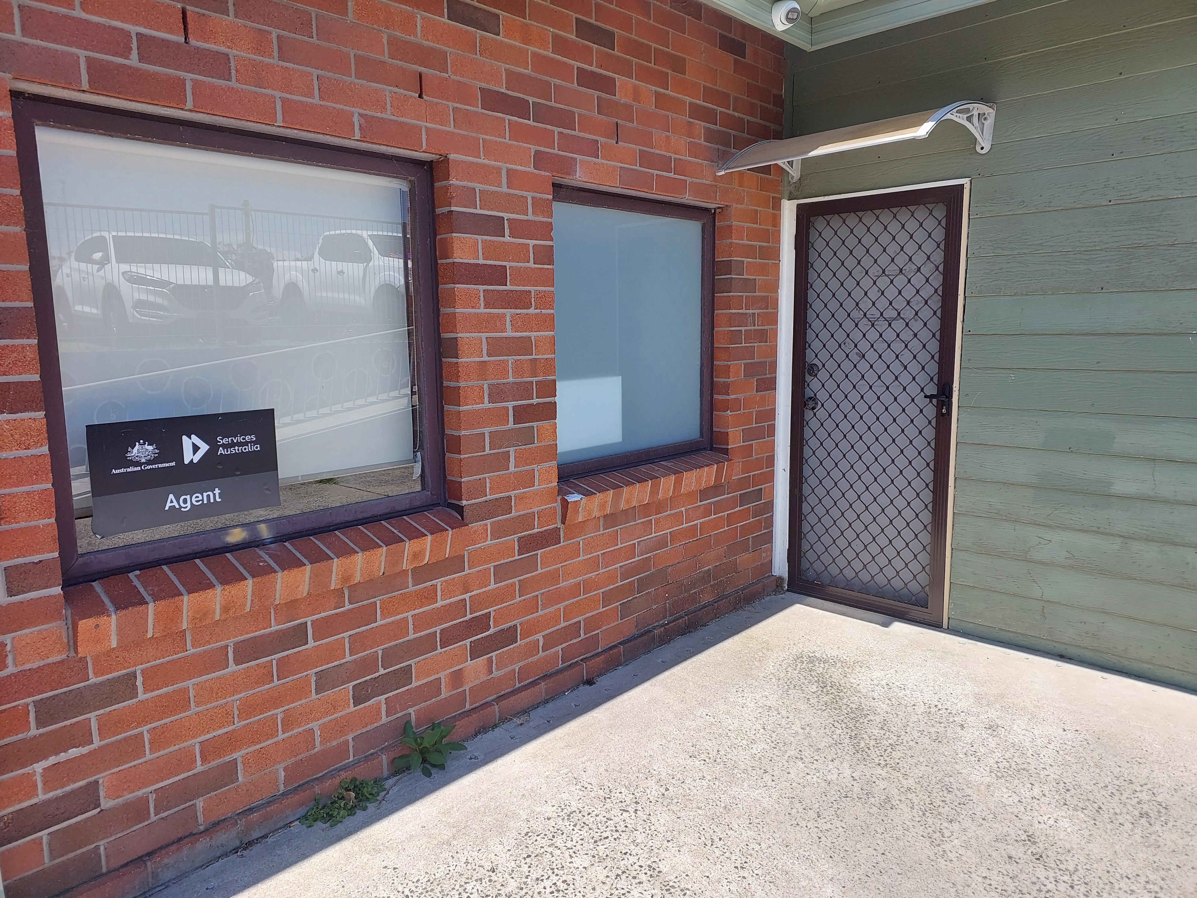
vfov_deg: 58.9
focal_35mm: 23
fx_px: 795
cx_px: 598
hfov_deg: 73.9
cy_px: 449
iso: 25
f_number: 1.8
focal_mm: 5.06
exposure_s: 1/499
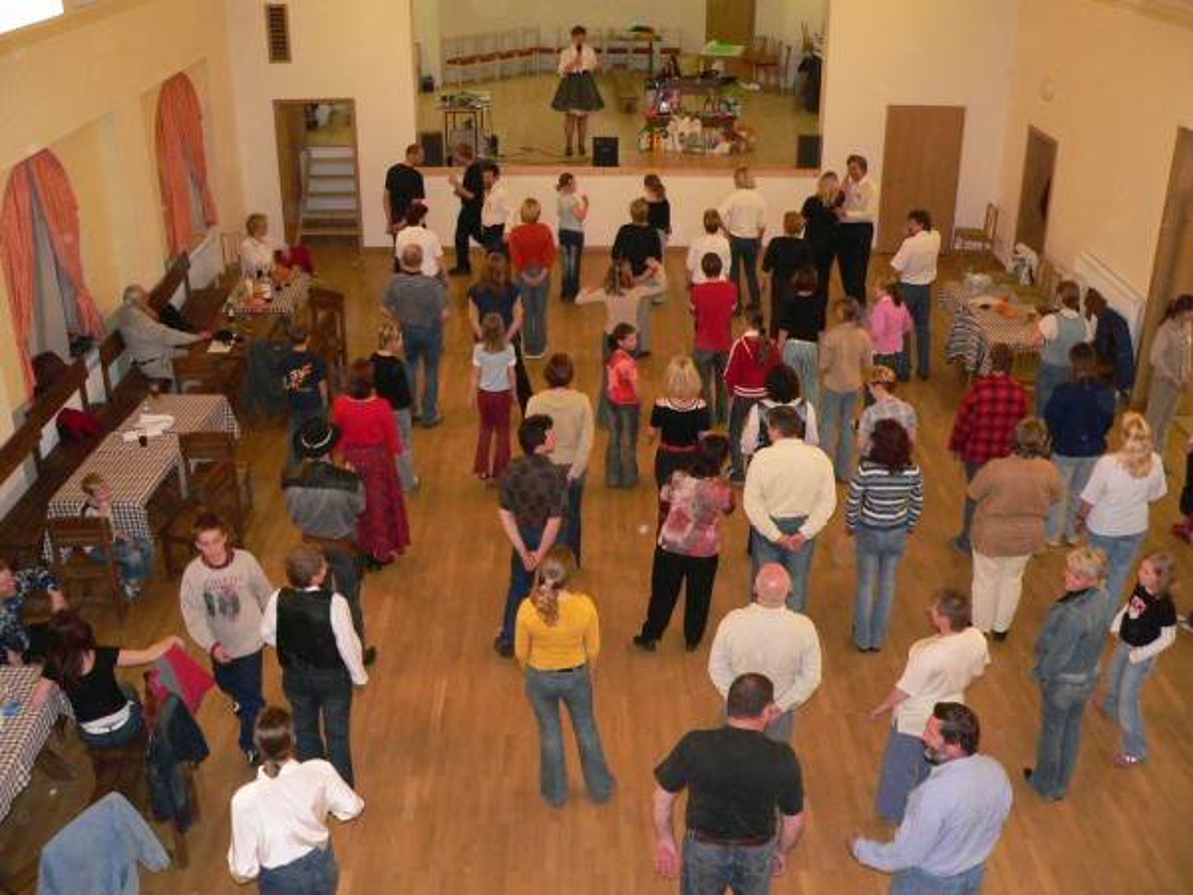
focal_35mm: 36
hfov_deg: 51.4
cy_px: 448
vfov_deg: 39.7
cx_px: 596
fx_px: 1241
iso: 400
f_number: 2.8
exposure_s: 1/60
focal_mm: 6
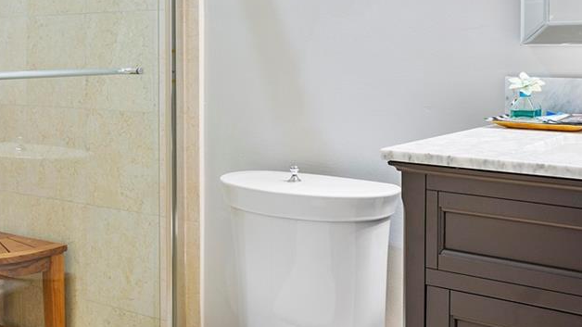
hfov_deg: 42.9
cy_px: 39
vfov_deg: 24.3
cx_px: 320
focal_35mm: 48
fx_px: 741
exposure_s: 1/6
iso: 320
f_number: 7.1
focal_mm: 18
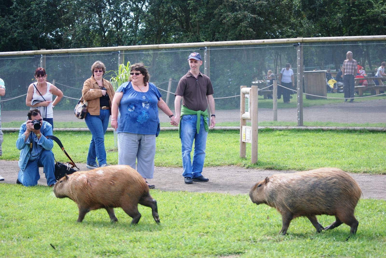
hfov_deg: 19.4
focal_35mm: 105
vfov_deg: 13.1
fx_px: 1127
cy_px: 129
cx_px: 193
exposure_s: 1/400
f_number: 5
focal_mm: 70
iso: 200
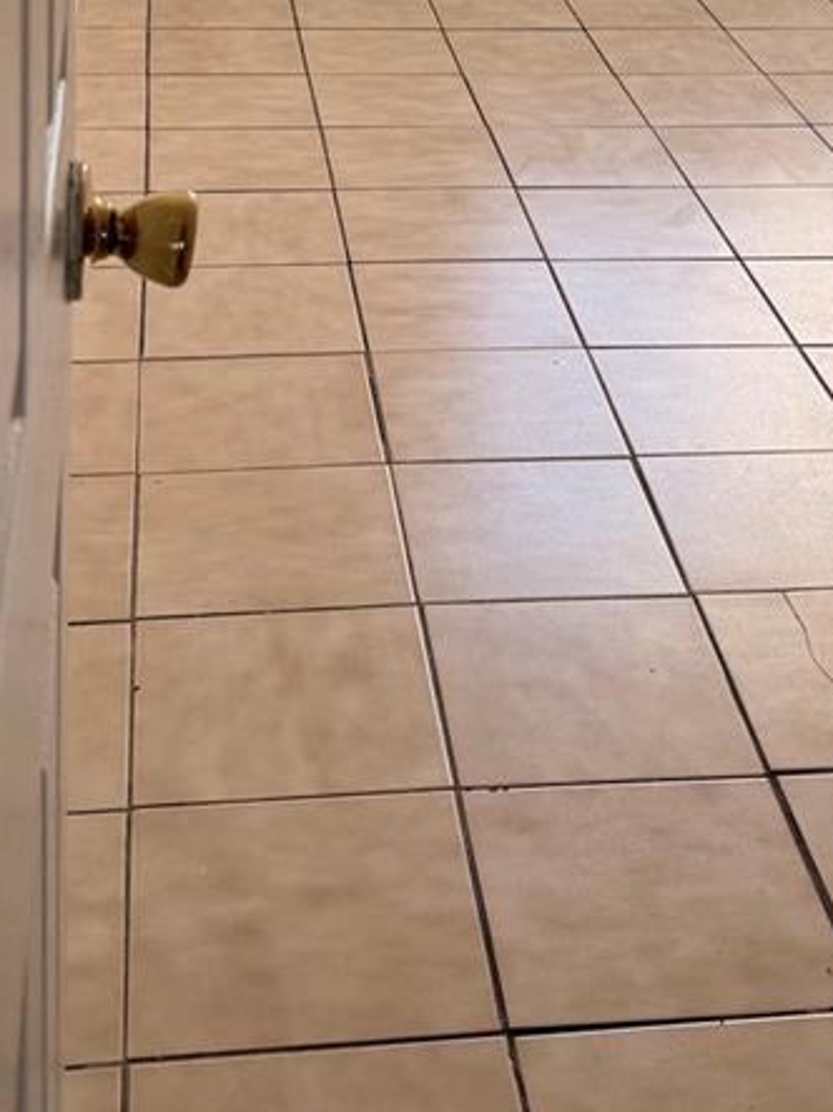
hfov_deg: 22.6
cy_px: -88
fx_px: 2087
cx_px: 474
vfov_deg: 27.5
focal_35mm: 65
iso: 100
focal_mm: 6.76
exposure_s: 1/637
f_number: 1.78
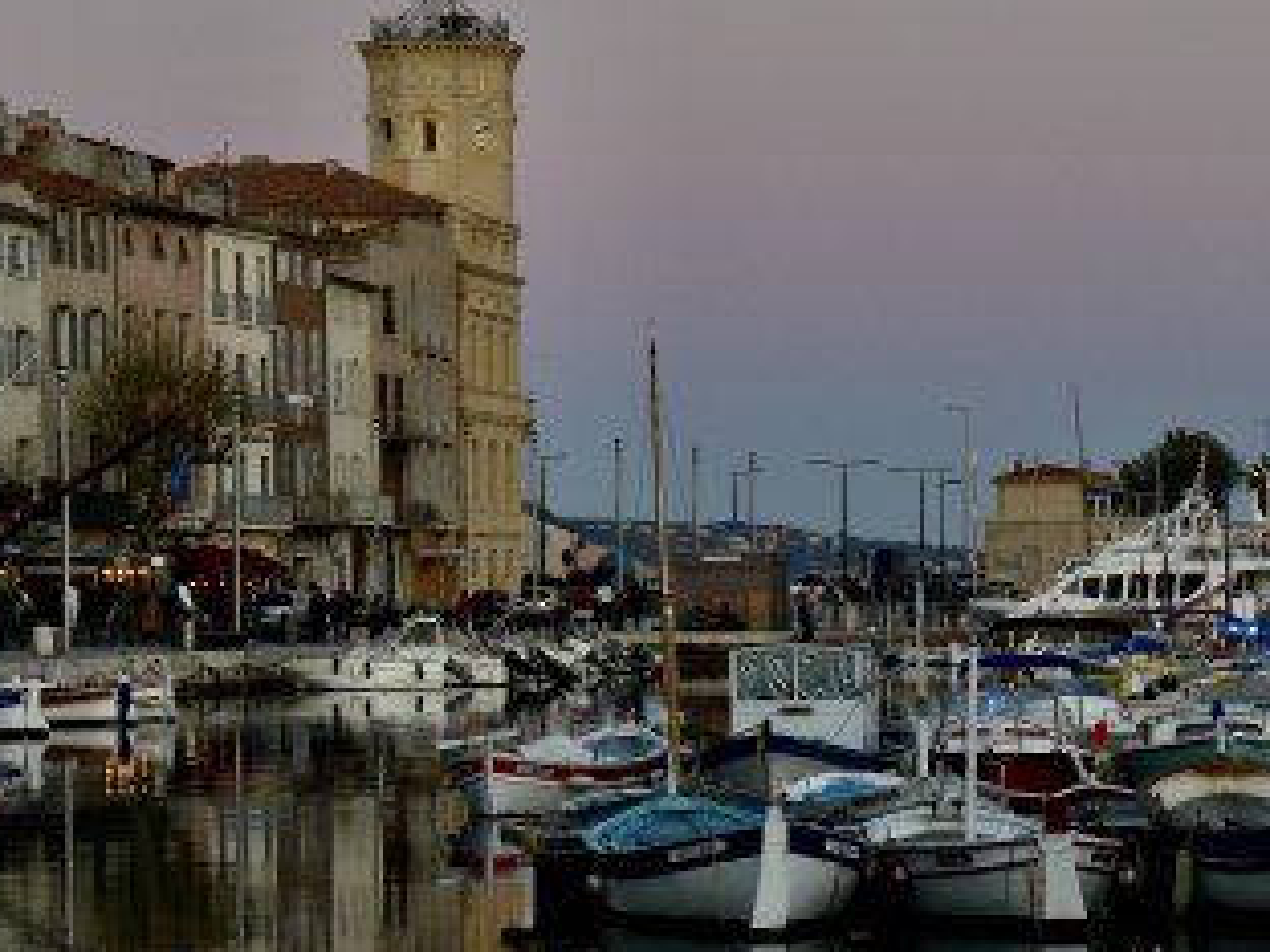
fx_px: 5320
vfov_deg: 10.2
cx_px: 1221
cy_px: 665
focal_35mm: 145
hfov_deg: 13.5
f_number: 6.3
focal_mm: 37
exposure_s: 1/80
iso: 640
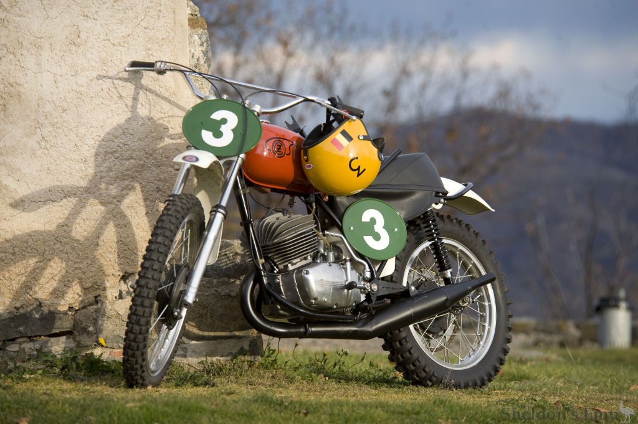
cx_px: 319
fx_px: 3896
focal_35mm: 220
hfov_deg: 9.4
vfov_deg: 6.2
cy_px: 212
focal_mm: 220
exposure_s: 1/640
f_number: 5.3
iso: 500
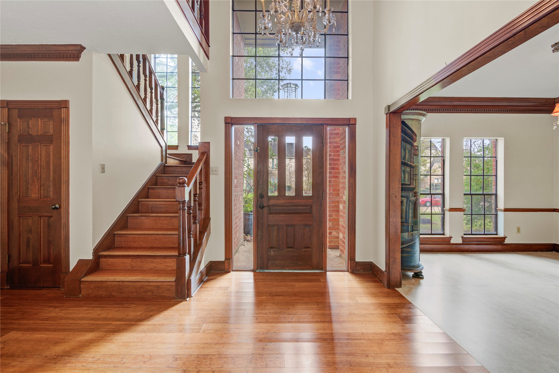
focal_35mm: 16
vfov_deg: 73.8
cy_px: 186
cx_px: 280
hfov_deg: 96.7
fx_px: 248
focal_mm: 16
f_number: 8
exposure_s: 1/5
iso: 200
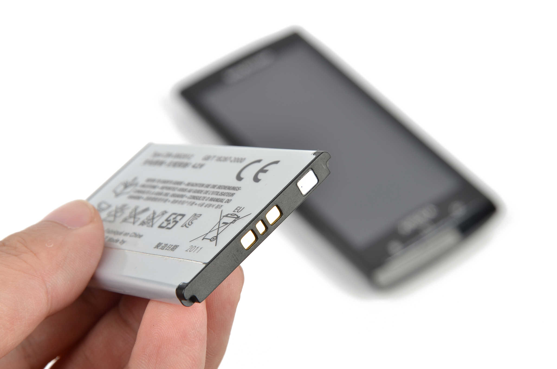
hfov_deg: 16.1
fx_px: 1969
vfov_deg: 10.7
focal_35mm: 128
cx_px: 278
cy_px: 184
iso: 100
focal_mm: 85
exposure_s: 1/125
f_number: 13
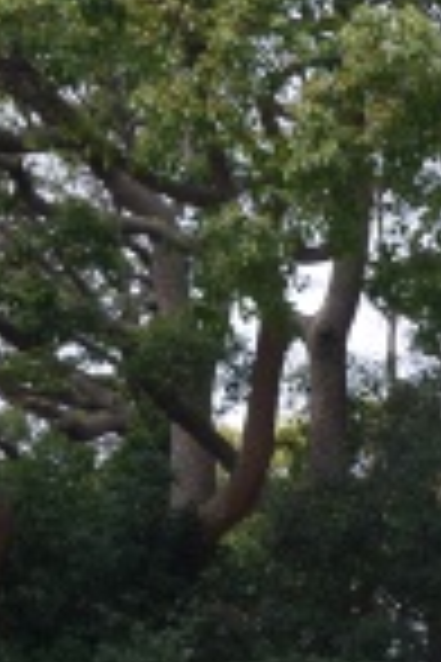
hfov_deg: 8.6
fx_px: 2903
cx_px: 590
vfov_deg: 13.0
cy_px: 509
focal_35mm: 158
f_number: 7.1
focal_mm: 25
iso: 160
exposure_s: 1/200
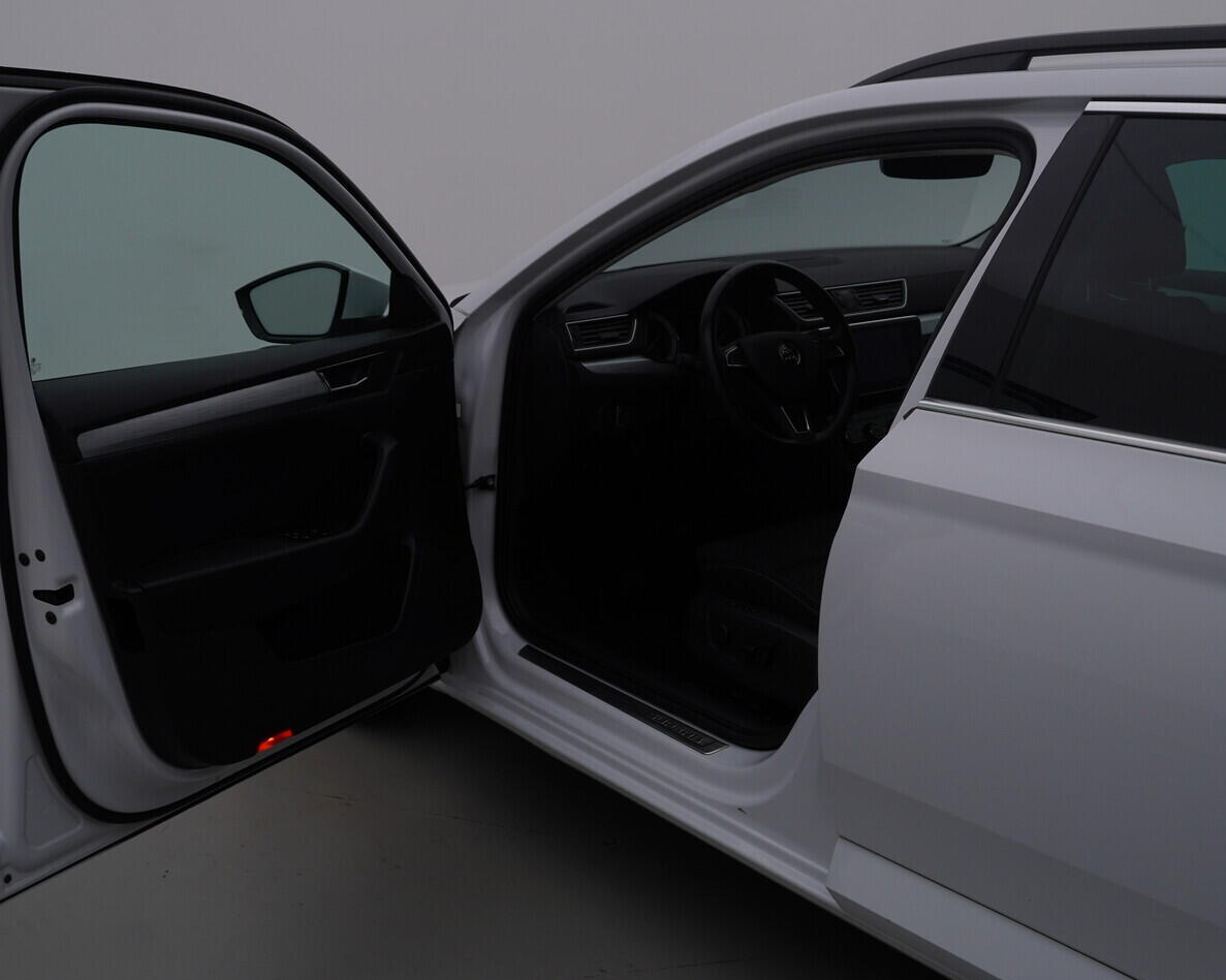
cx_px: 554
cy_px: 488
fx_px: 1487
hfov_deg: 44.7
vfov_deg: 36.5
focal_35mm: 41
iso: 125
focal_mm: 24
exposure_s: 1/200
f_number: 6.3
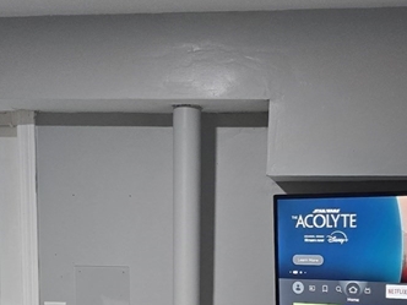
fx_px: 835
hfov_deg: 27.4
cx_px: 221
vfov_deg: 19.5
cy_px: 369
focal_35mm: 71
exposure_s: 1/120
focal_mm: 6.3
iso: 640
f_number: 1.7
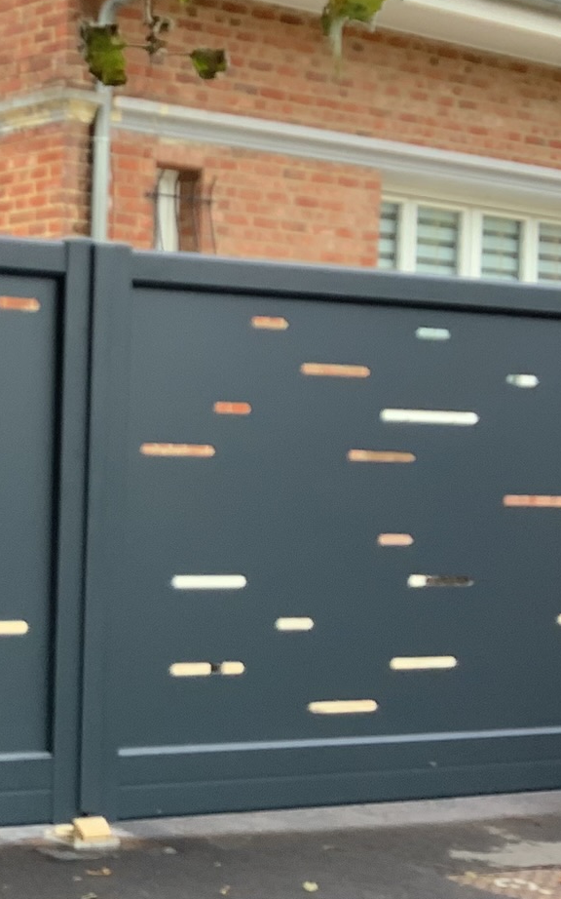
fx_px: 1786
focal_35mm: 73
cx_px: -190
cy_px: 516
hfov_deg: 16.7
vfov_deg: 28.2
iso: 50
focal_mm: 3.3
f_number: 2.4
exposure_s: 1/120
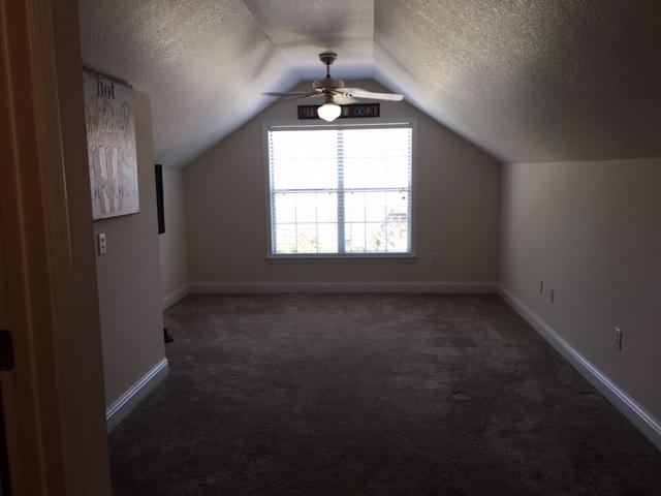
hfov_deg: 61.7
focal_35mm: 29
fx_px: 554
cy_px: 248
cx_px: 330
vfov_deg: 48.2
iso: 32
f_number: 2.2
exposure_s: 1/40
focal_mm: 4.15
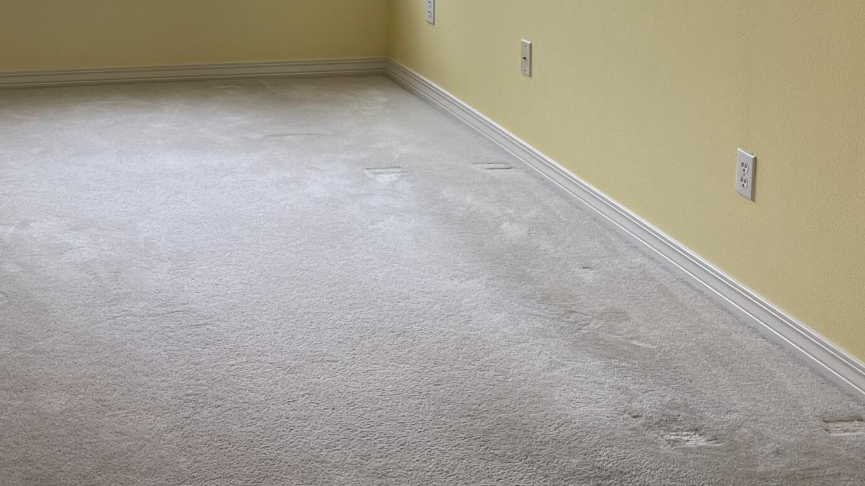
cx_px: 97
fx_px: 1422
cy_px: -143
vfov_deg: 18.1
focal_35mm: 62
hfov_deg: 32.3
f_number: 1.6
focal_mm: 5.1
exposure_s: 1/153
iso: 32
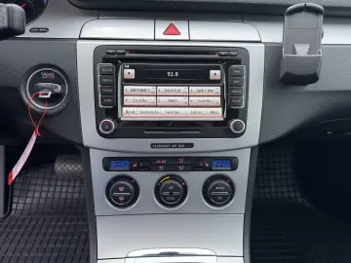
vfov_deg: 56.8
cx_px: 176
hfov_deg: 71.6
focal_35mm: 24
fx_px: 243
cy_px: 132
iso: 160
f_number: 1.78
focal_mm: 6.76
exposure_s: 1/50
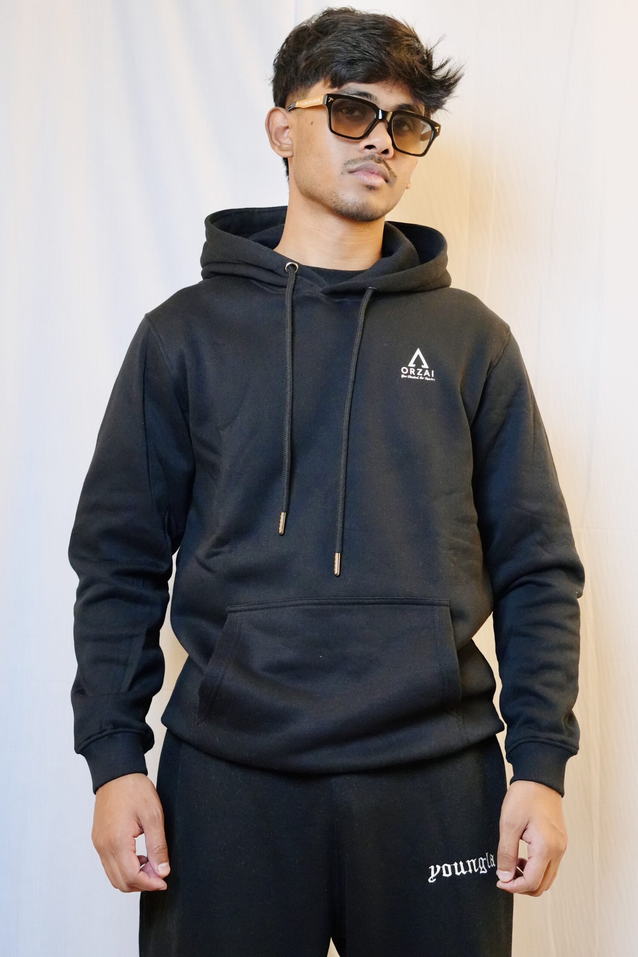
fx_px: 1993
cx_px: 319
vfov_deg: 27.0
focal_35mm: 75
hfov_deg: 18.2
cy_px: 478
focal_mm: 50
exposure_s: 1/160
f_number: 4
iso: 4000
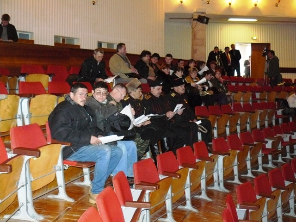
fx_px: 308
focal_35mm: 36
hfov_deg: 51.4
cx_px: 148
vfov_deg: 39.7
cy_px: 111
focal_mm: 6
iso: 400
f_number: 2.8
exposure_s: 1/30
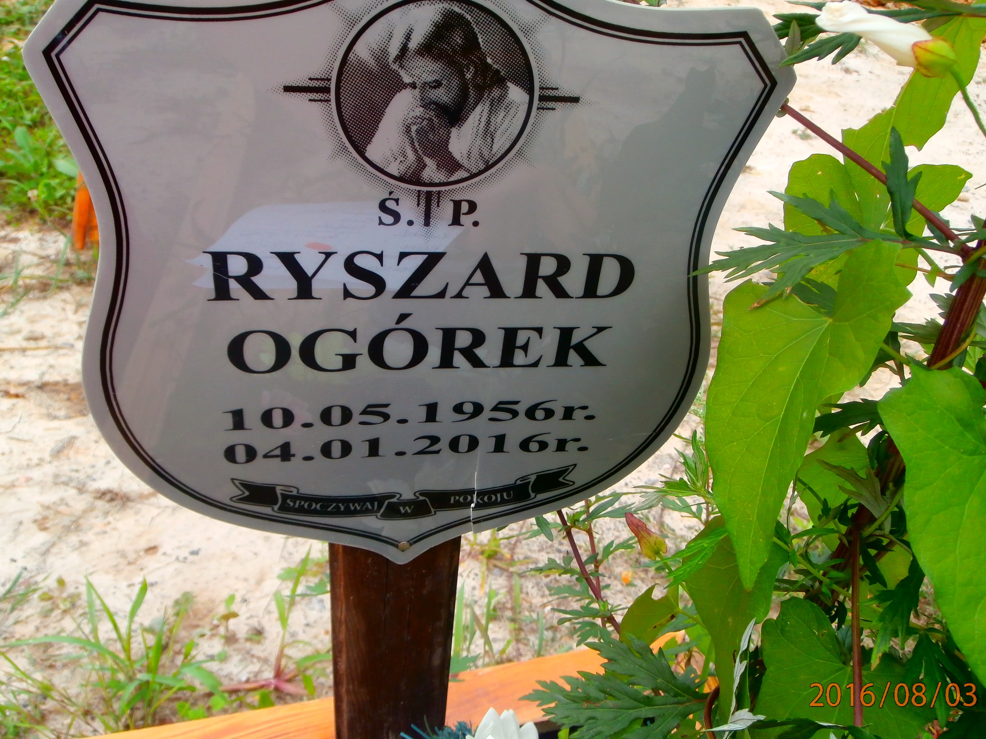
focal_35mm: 33
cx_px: 497
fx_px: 940
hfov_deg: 55.4
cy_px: 373
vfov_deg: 42.9
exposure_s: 1/400
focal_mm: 5.36
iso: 100
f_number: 3.5
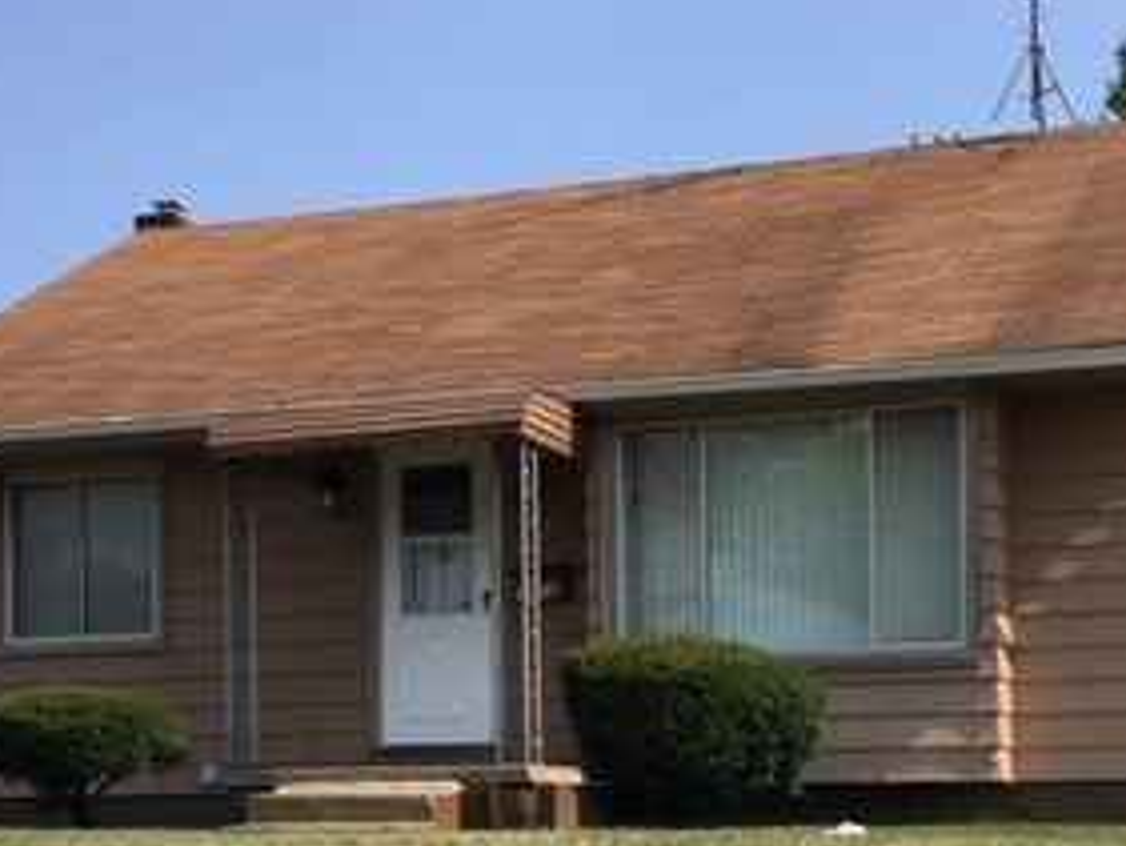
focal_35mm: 66
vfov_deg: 21.4
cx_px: 677
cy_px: 858
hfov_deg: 29.3
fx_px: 2148
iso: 25
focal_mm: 4.15
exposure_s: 1/1425
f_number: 2.2
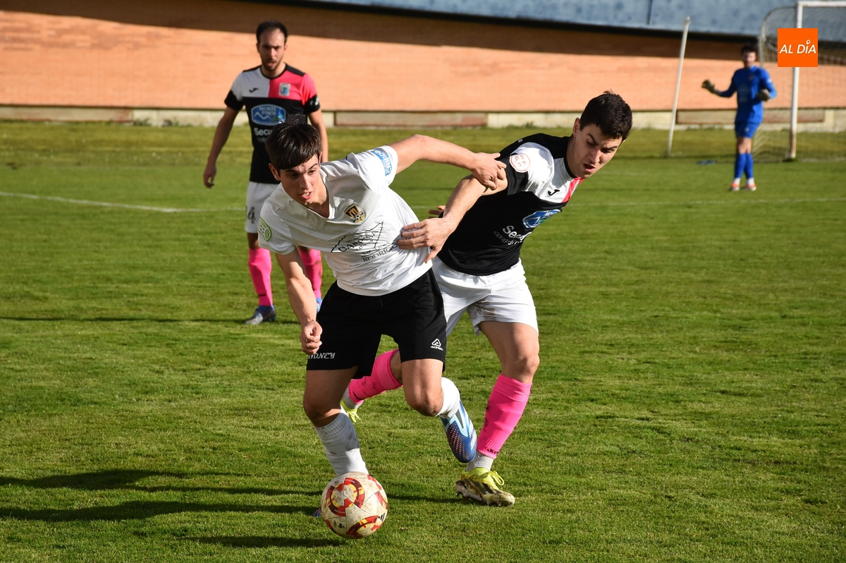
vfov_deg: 9.1
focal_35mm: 150
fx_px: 3522
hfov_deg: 13.7
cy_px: 282
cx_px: 423
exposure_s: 1/1600
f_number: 6.3
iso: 400
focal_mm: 100
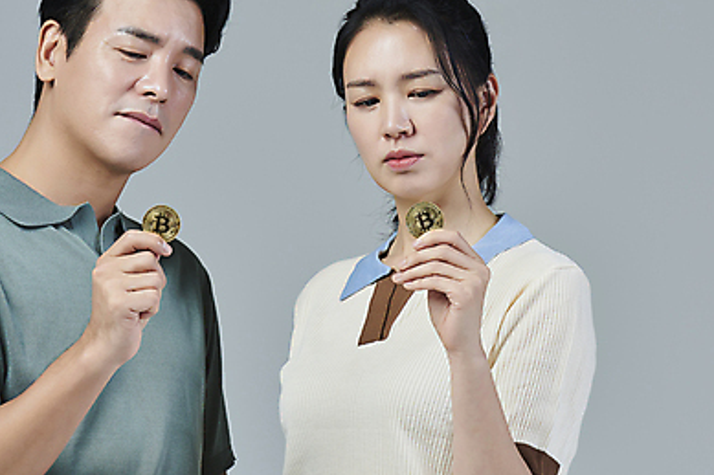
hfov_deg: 9.5
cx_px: 262
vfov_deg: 6.4
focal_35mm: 216
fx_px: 4282
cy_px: 235
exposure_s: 1/125
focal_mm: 140
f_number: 14
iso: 100
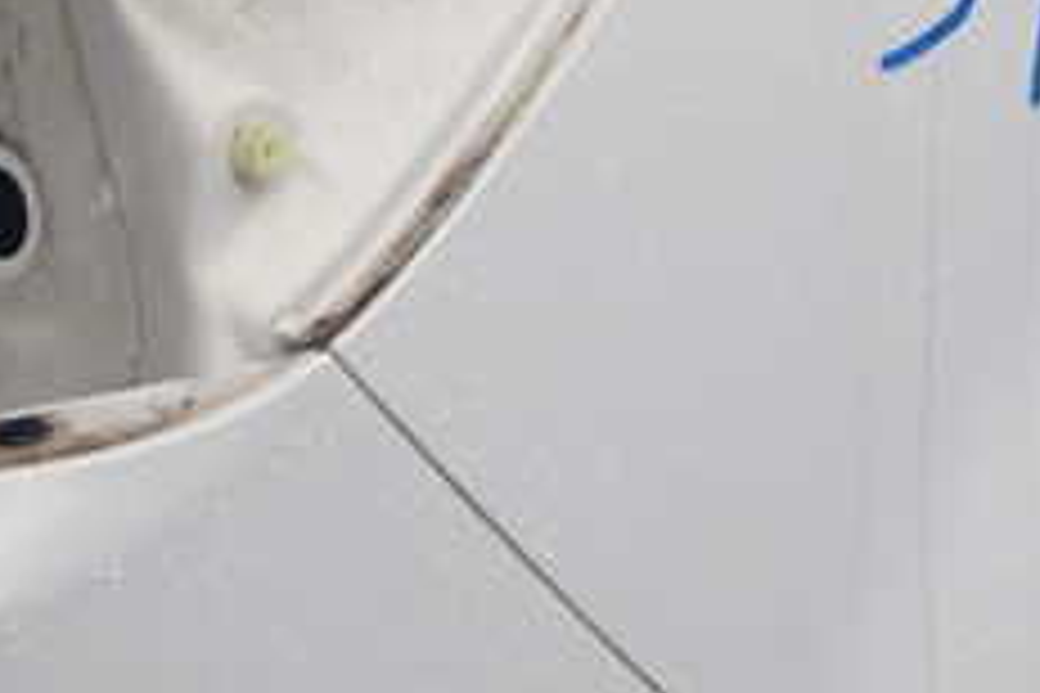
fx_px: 2340
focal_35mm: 81
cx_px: -36
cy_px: 954
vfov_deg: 15.8
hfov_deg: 23.8
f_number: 3.2
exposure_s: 1/60
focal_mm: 5.4
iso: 100
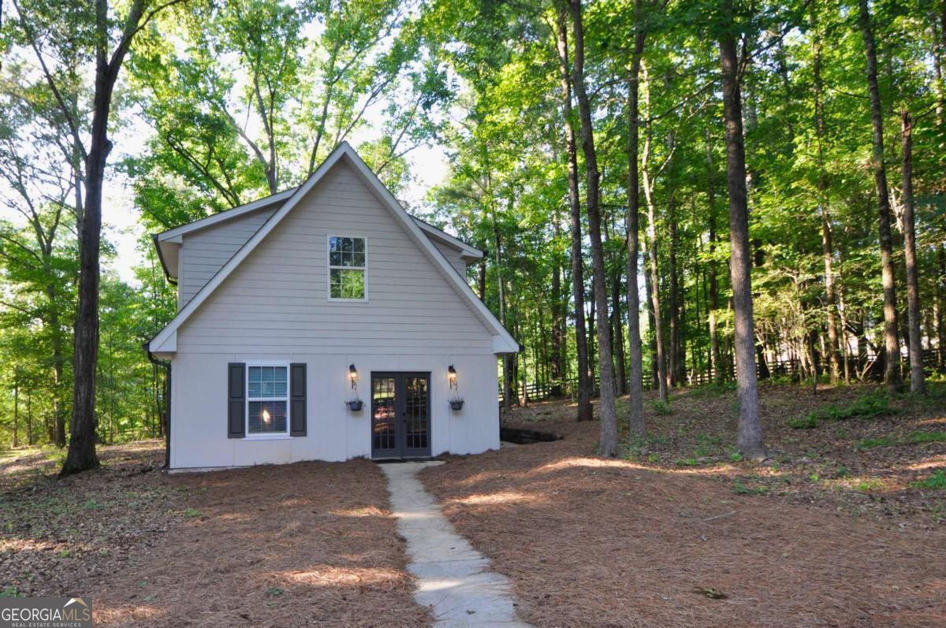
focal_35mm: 18
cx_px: 473
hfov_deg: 90.1
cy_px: 314
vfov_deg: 67.2
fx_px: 472
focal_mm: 12
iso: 400
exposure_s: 1/100
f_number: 5
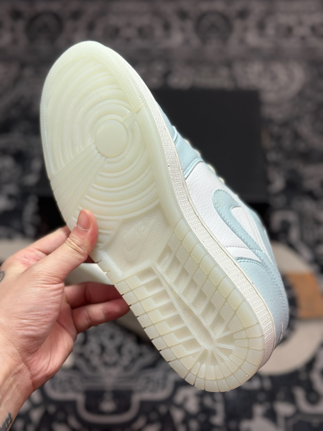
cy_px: 216
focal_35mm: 48
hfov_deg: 30.3
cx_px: 162
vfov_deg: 39.7
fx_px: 597
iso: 80
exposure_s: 1/1227
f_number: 1.78
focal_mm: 6.86
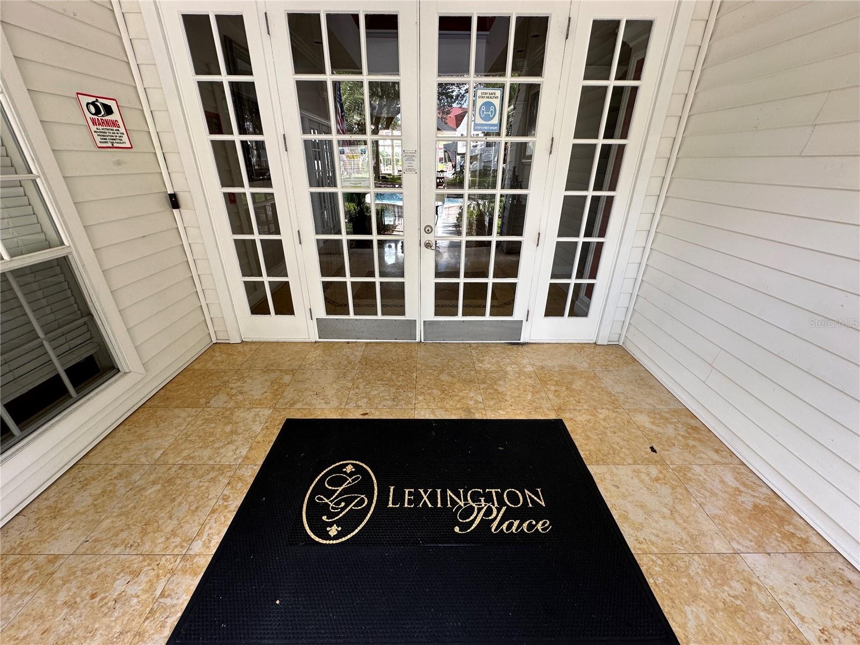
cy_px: 322
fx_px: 348
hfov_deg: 102.1
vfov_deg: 85.7
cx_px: 430
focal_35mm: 14
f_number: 2.2
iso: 50
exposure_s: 1/99
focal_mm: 2.22
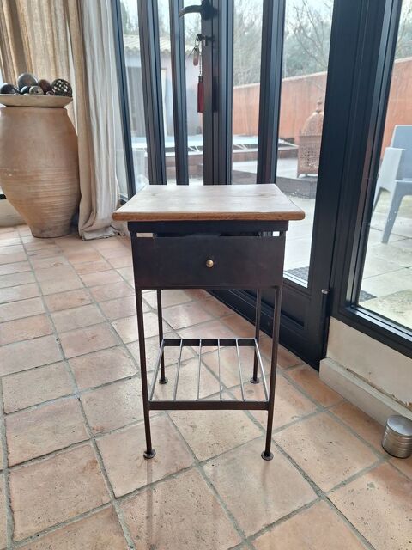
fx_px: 365
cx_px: 206
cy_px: 275
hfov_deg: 58.9
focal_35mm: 23
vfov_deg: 73.9
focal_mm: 5.54
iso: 40
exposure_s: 1/165
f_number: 1.8
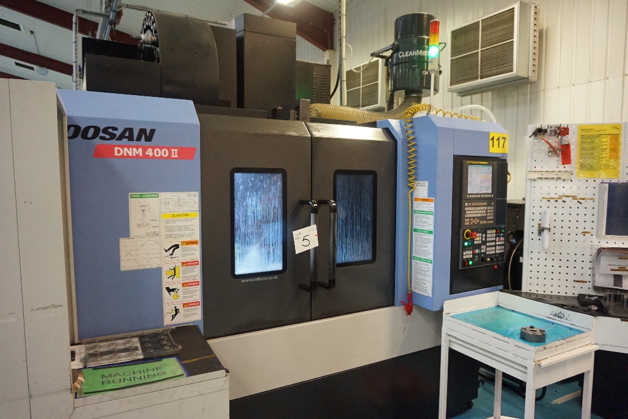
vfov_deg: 53.1
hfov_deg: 73.7
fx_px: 419
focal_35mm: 24
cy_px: 210
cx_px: 314
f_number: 3.5
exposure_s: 1/160
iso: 3200
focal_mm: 16
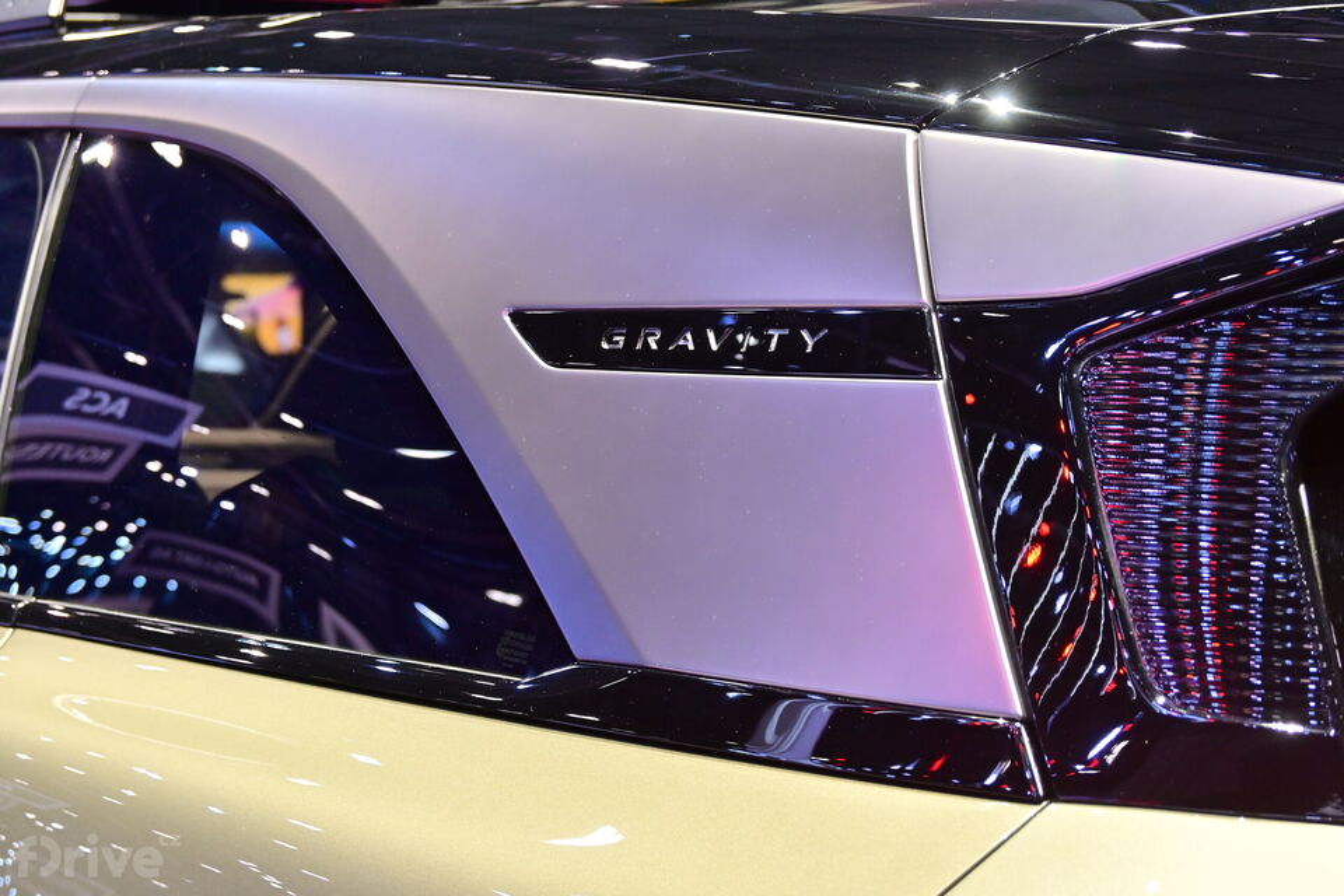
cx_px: 672
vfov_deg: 20.2
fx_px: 2520
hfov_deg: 29.9
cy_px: 448
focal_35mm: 68
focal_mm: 45
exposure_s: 1/40
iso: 800
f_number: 6
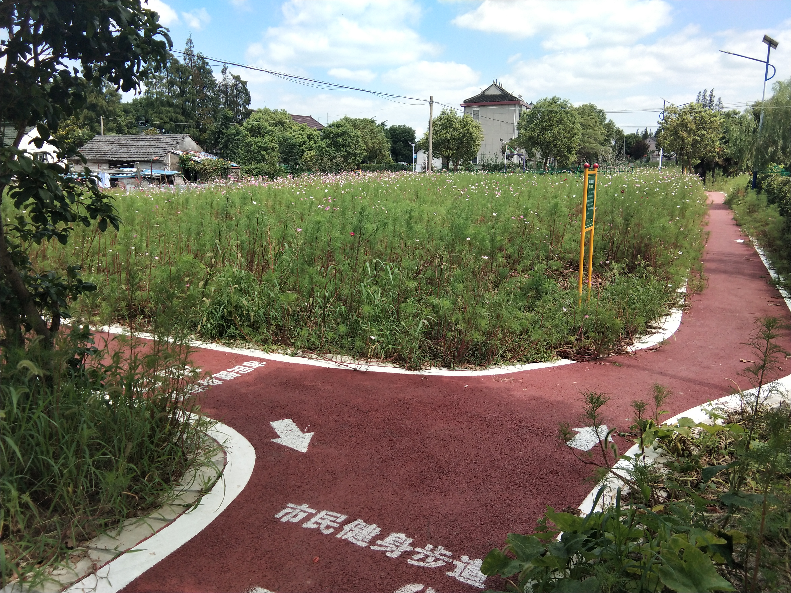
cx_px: 396
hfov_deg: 58.4
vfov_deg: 45.4
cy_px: 296
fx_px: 708
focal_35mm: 31
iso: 50
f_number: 2.2
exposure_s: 1/622
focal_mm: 3.69
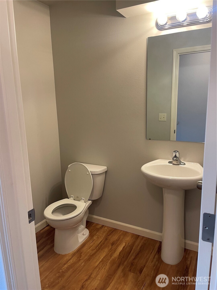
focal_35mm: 25
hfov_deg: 54.9
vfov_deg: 69.4
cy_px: 145
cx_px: 108
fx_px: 209
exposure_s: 1/60
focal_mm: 5.1
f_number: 1.6
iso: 125
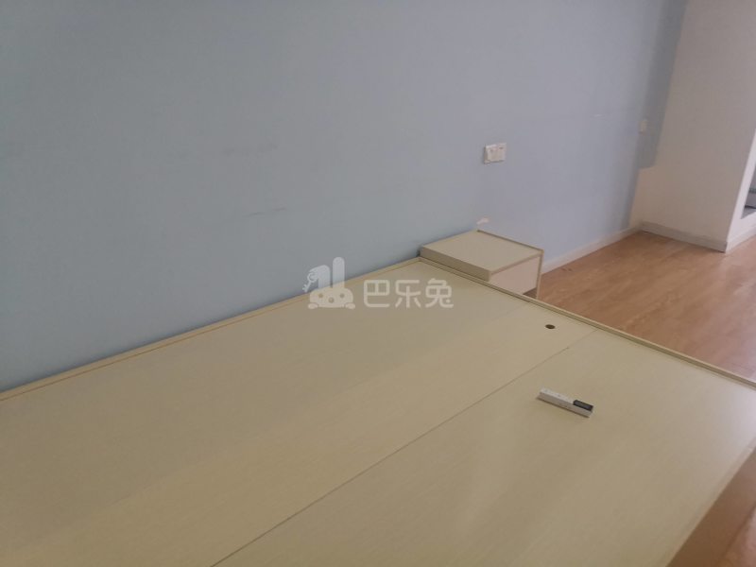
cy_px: 284
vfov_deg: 51.4
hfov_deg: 65.3
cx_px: 378
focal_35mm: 27
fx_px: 590
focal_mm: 4.75
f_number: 1.8
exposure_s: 1/50
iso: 250
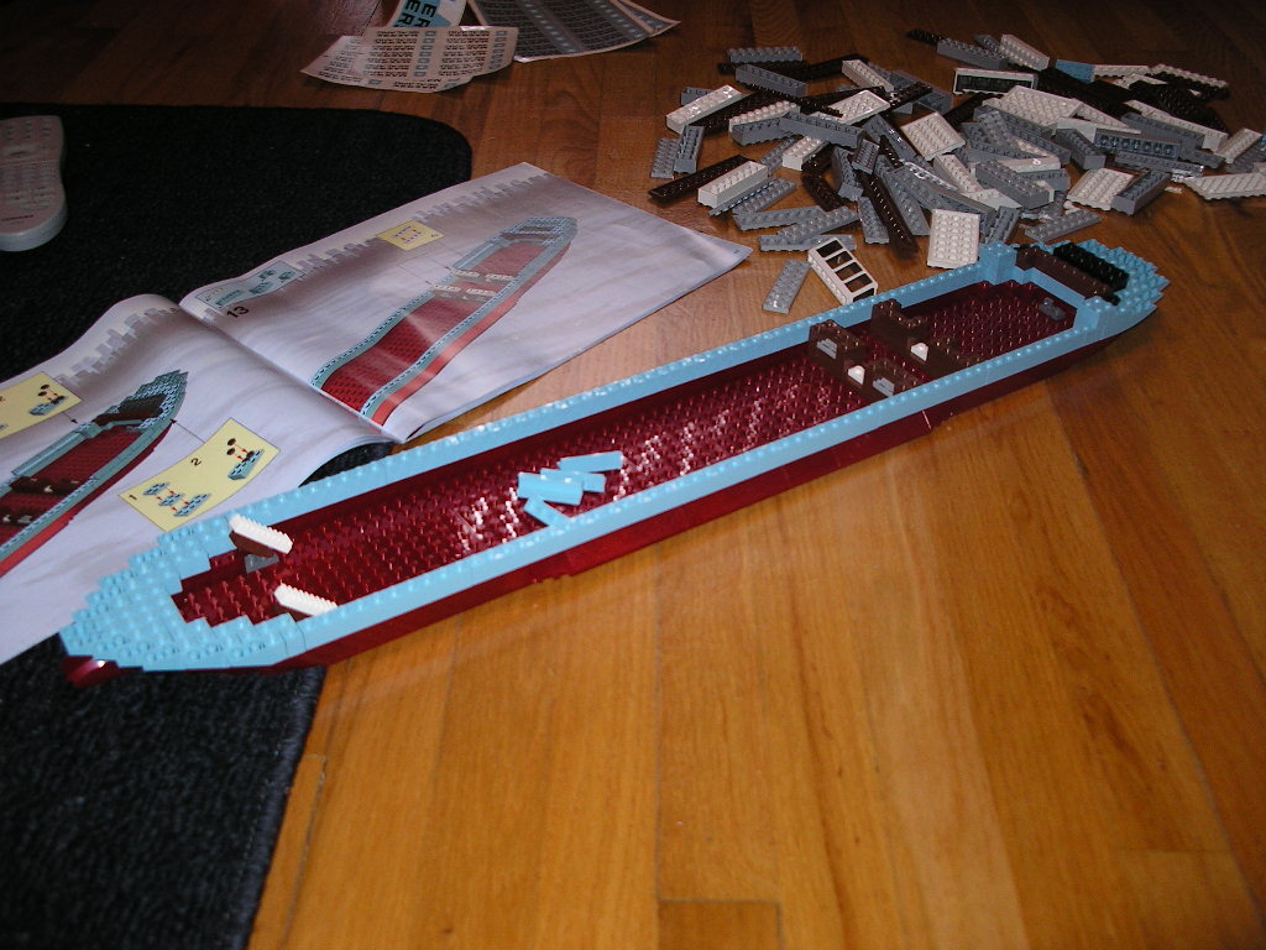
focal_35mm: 37
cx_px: 633
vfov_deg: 38.7
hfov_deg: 50.1
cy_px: 475
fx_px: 1353
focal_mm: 7.8
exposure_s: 1/40
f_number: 2.8
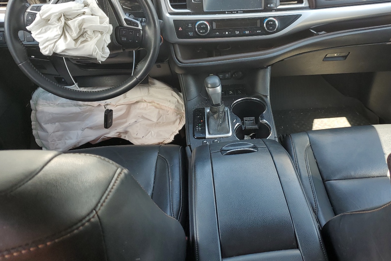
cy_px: 105
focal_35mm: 35
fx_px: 380
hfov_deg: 53.9
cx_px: 244
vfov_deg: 37.7
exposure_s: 1/154
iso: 50
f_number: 1.5
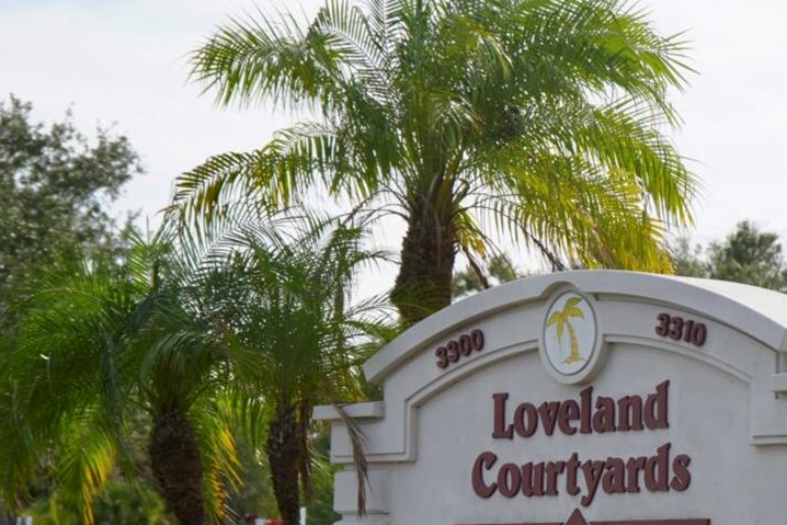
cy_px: 470
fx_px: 3411
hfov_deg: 13.1
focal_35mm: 156
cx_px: 616
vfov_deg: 8.8
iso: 100
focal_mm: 70
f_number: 5.6
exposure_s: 1/400
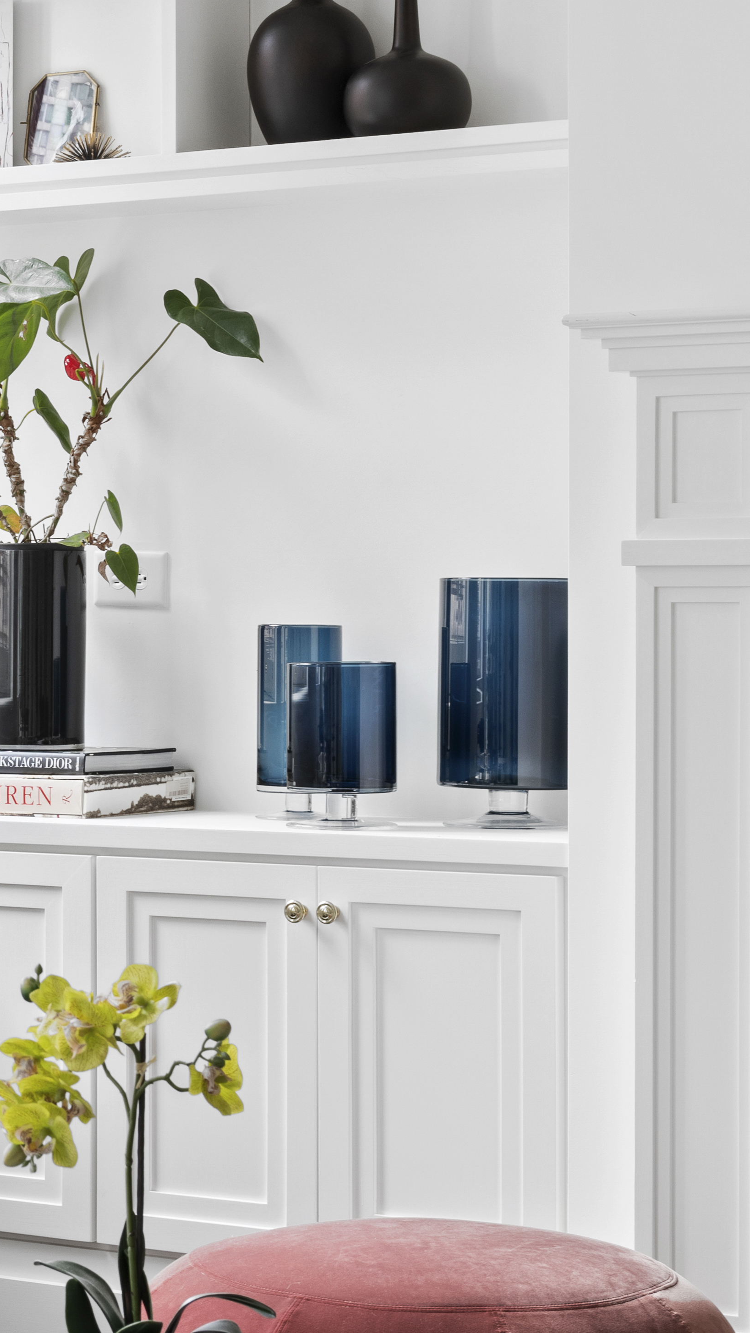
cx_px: -335
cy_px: 493
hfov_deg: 11.2
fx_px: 3677
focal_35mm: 104
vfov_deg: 20.5
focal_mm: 35
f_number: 9
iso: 100
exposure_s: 1/2.5
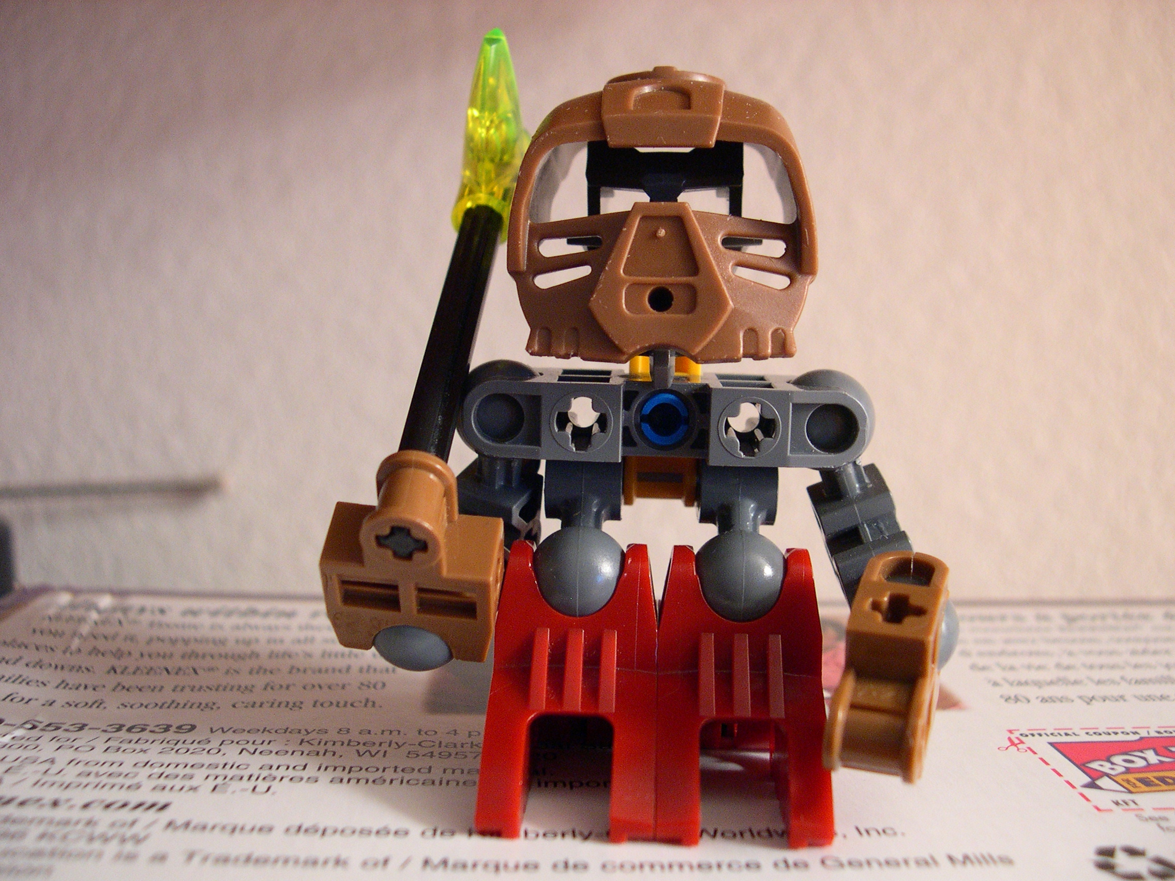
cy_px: 440
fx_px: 1290
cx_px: 588
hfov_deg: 49.0
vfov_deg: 37.7
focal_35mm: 38
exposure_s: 1/4
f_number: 2.8
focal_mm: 8
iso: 400
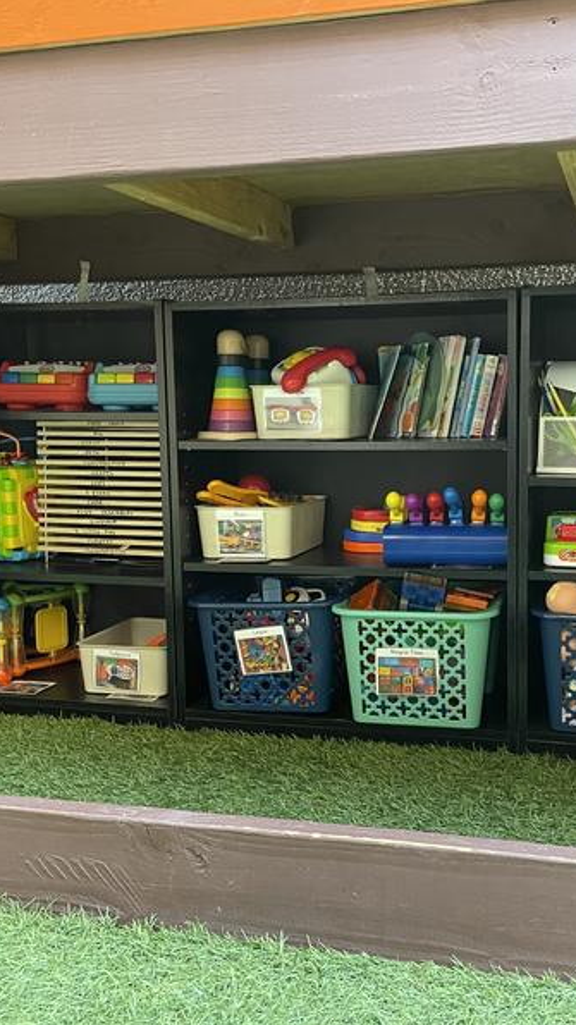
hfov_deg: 31.0
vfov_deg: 52.8
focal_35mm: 38
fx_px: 1032
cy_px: 514
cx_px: 378
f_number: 1.6
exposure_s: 1/47
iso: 500
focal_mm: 4.2
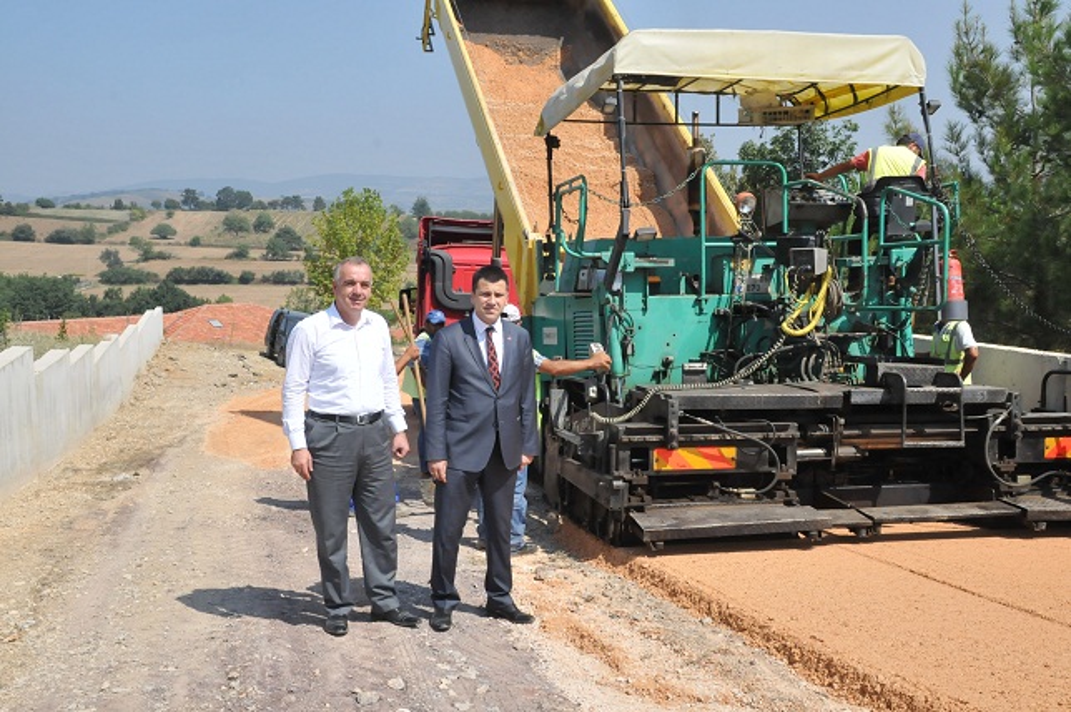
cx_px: 536
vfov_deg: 34.1
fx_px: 1159
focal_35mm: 39
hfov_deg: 49.6
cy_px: 356
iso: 800
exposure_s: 1/640
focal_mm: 26
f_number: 13
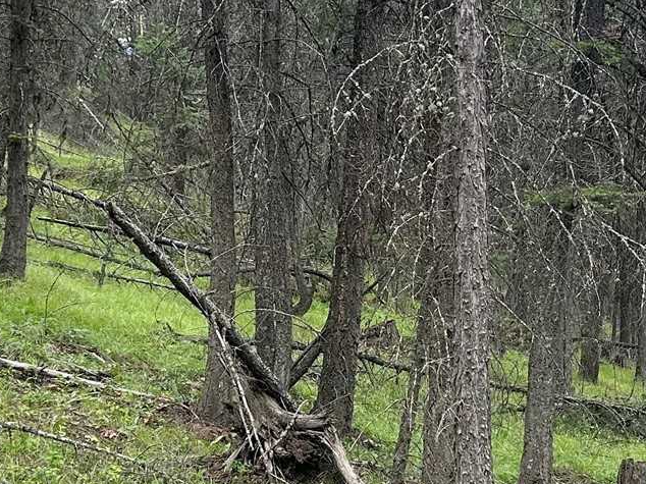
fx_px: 1567
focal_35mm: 84
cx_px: 410
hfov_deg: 23.2
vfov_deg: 17.6
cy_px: 244
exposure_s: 1/471
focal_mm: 5.7
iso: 50
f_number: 1.5
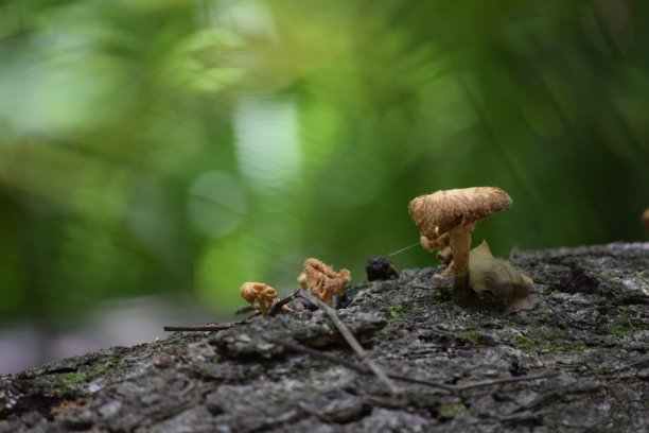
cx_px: 324
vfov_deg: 4.8
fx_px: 5138
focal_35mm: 285
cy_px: 216
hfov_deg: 7.2
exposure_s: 1/125
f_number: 5.6
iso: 640
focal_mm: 190
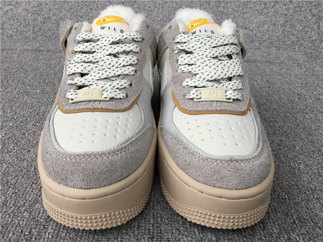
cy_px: 121
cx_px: 162
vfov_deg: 45.4
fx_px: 289
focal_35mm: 31
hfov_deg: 58.4
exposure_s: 1/100
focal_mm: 3.3
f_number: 2.4
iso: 32
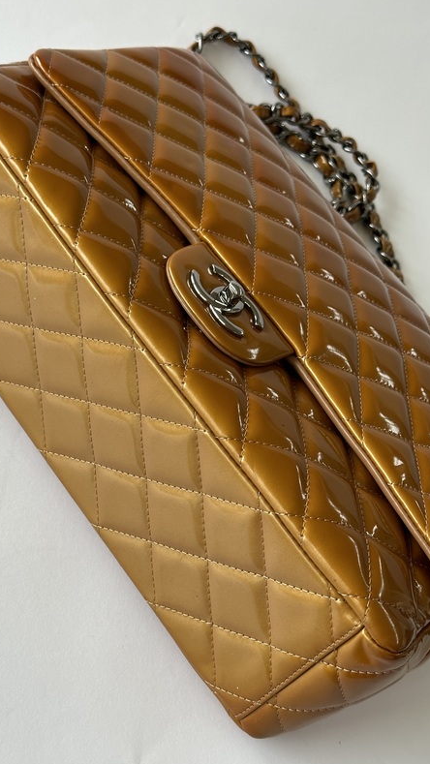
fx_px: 1074
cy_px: 383
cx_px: 152
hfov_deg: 22.6
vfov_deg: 39.2
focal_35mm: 53
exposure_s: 1/99
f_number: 1.78
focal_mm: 6.86
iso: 80
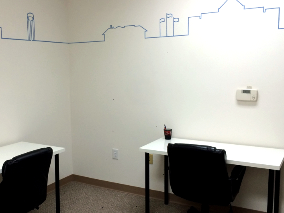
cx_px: 102
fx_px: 336
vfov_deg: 35.1
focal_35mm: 41
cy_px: 109
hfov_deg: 45.3
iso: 32
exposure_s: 1/30
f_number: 2.2
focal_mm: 4.15
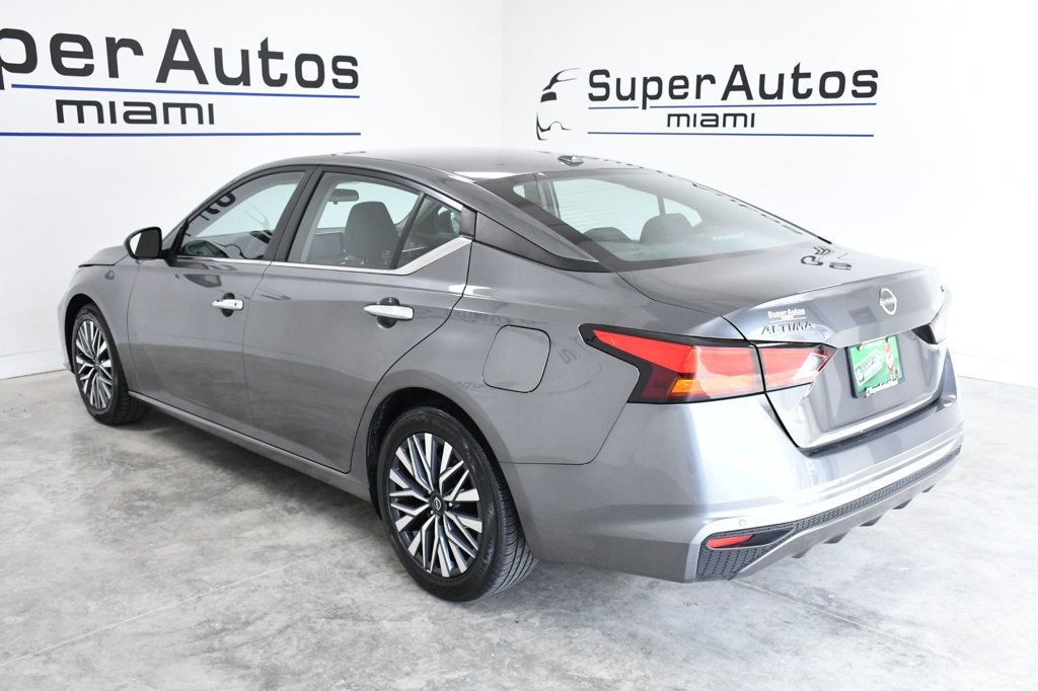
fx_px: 980
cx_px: 519
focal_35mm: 34
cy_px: 346
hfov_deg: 55.8
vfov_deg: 38.9
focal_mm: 23
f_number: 9
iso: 2500
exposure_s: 1/320
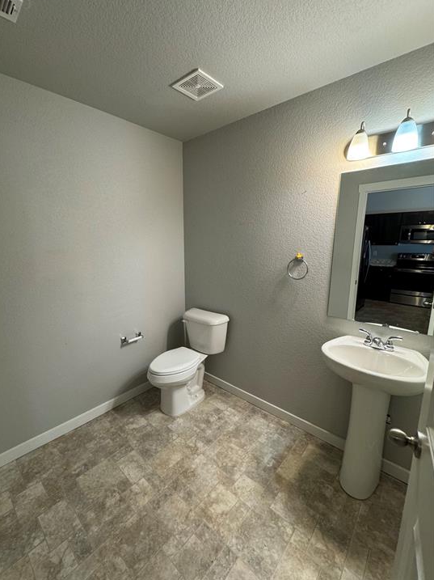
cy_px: 285
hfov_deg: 81.6
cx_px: 203
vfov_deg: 98.2
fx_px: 251
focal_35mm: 15
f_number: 2.2
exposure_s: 1/60
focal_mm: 2.22
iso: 200
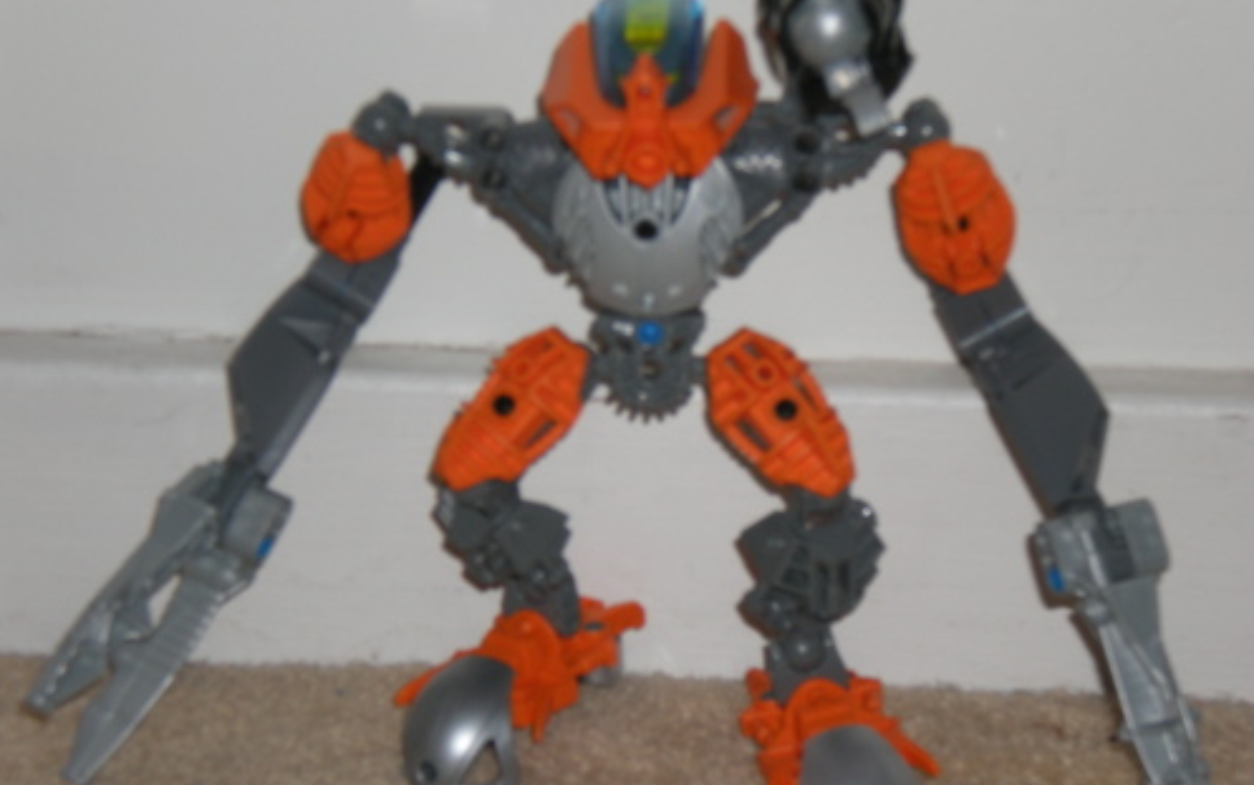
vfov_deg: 11.7
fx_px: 3829
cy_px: 385
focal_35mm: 112
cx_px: 628
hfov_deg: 18.6
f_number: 5.7
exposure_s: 1/120
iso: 64
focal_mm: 17.3
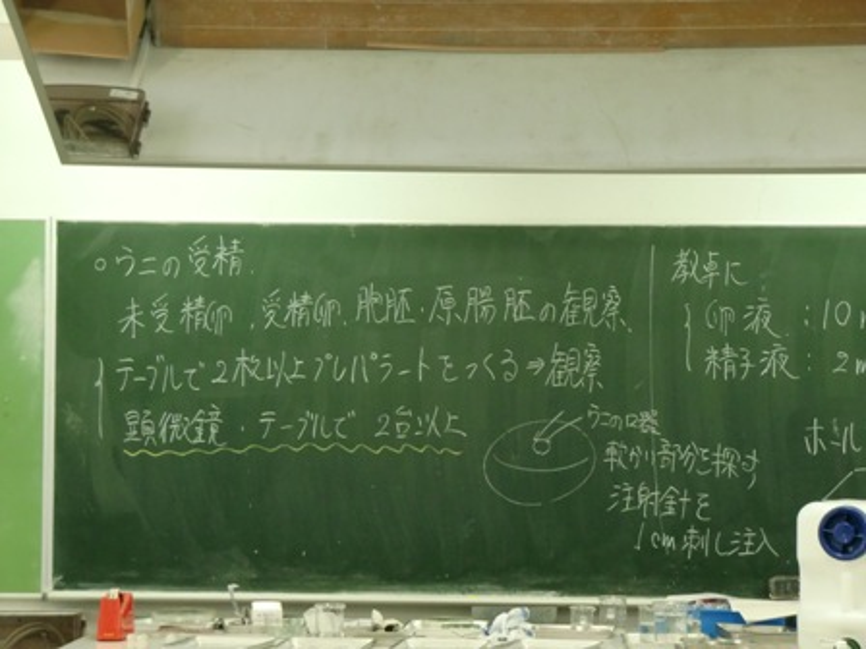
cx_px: 433
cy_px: 324
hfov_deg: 18.7
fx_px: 2627
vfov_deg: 14.1
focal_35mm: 105
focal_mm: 18.8
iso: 400
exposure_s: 1/30
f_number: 5
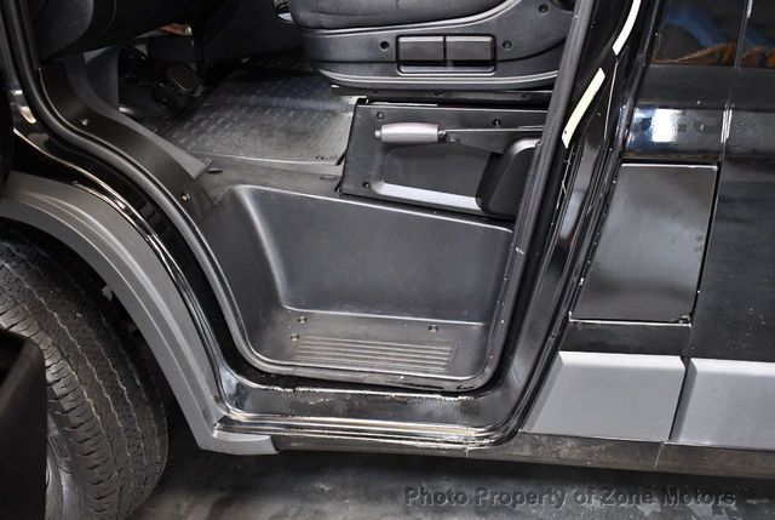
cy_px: 260
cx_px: 388
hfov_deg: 53.1
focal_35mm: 36
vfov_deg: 37.0
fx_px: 776
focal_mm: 18
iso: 3200
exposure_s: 1/100
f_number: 3.5
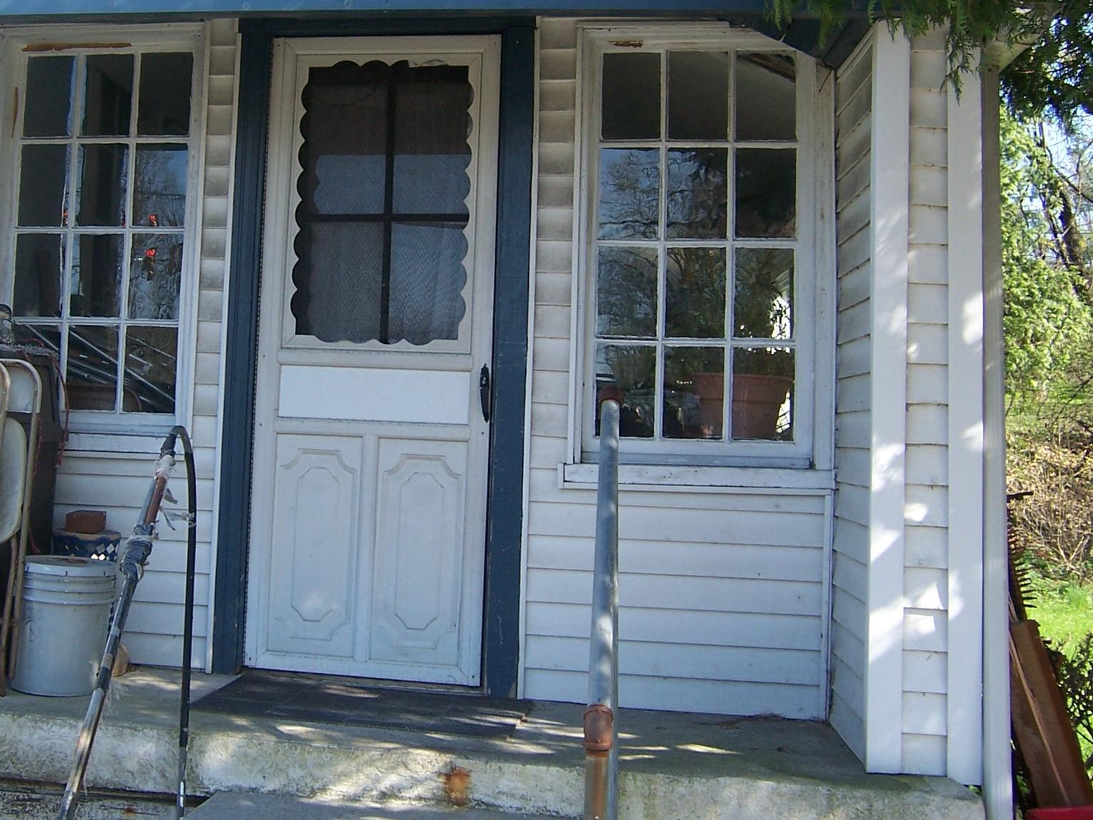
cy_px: 315
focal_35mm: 44
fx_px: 1389
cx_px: 365
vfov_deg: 32.7
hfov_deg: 42.4
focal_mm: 5.5
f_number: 3.4
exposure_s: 1/250
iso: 80
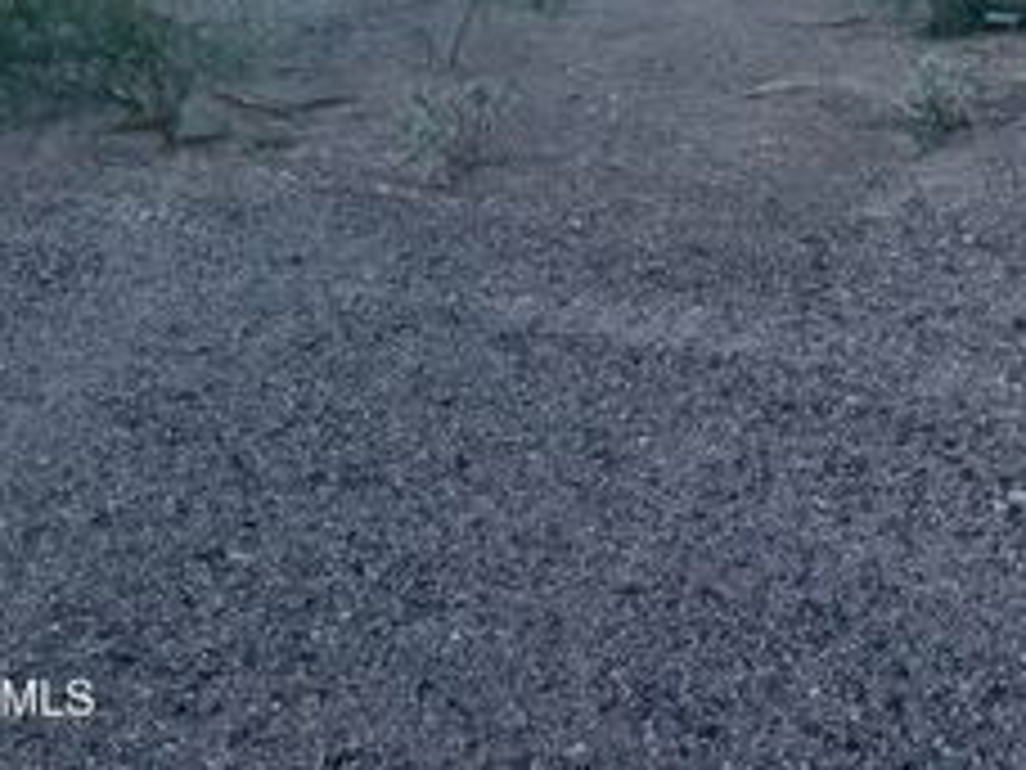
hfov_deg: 32.0
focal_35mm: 57
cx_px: 936
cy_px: -70
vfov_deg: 24.1
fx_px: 1689
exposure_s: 1/705
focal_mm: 5.1
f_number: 1.6
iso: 50
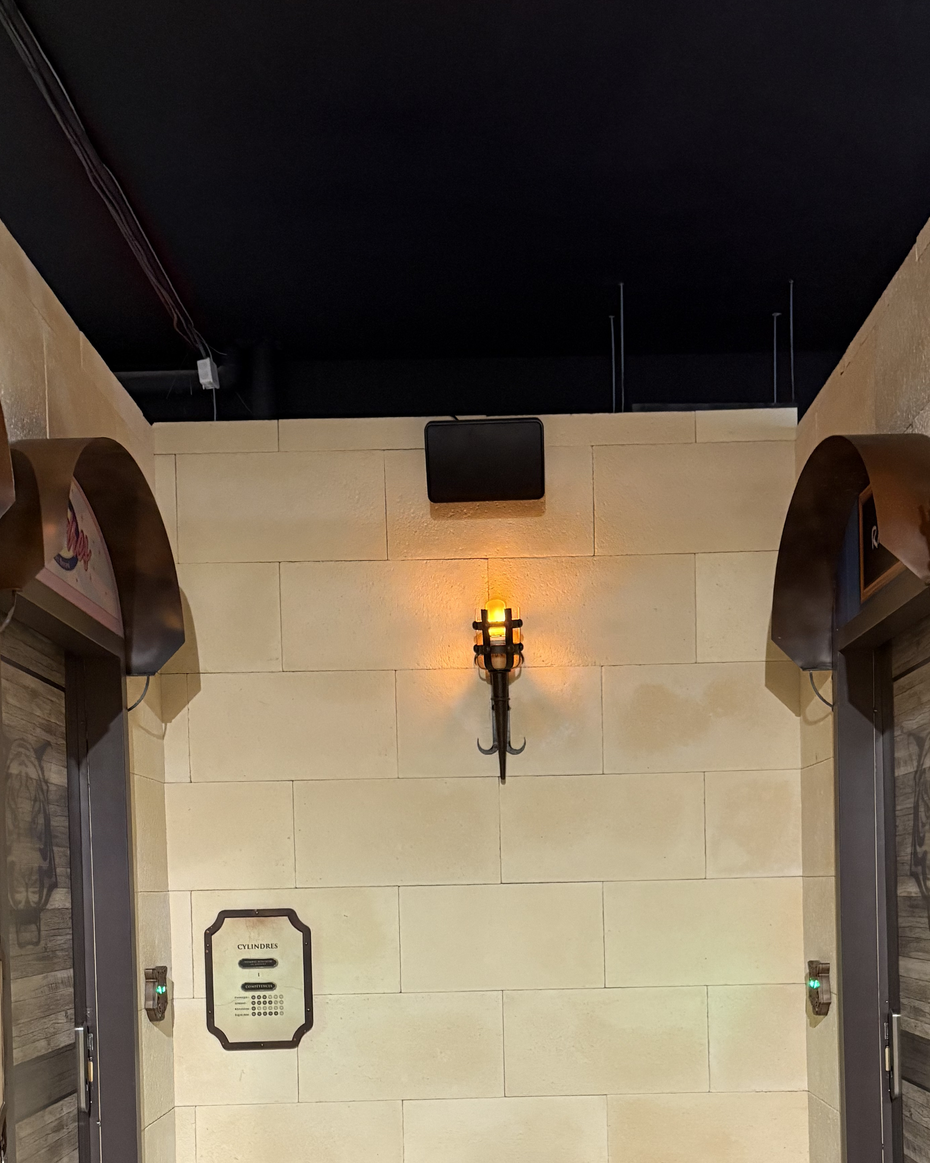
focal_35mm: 42
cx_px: 501
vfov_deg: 42.1
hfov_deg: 35.7
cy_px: 912
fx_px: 1445
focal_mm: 5.96
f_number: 1.6
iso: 500
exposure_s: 1/33
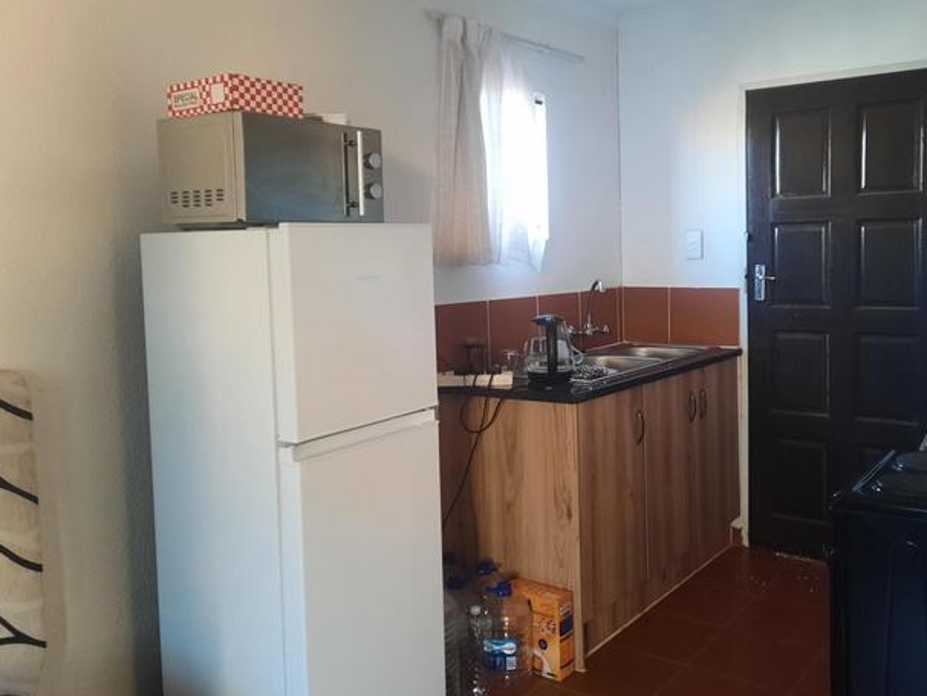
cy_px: 317
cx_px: 528
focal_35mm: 33
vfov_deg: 42.9
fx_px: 884
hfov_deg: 55.1
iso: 250
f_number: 2
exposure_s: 1/30
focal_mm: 4.6
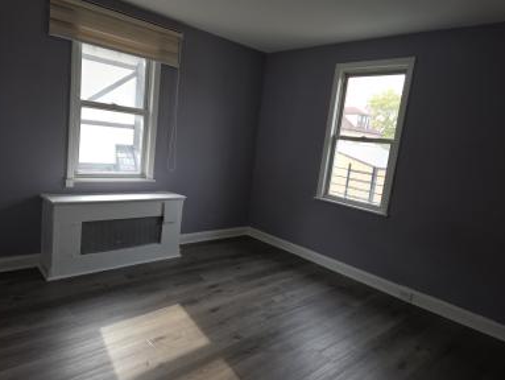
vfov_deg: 56.9
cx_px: 251
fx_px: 350
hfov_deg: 71.5
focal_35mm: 24
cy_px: 187
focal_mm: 5.4
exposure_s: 1/120
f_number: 1.8
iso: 32
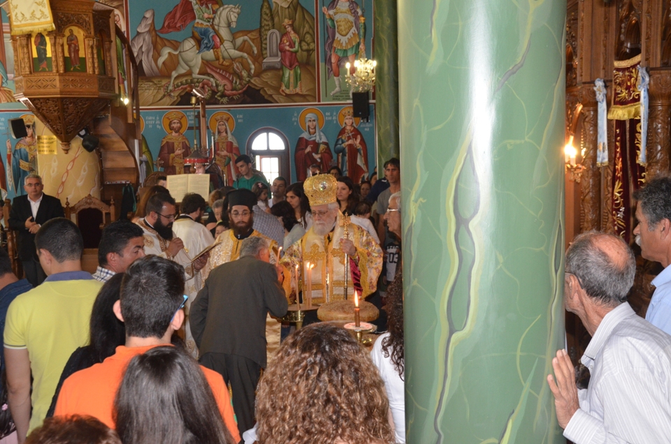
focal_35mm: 51
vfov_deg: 26.4
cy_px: 222
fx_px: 949
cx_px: 336
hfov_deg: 39.0
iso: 2000
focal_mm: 34
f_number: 6.3
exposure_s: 1/60
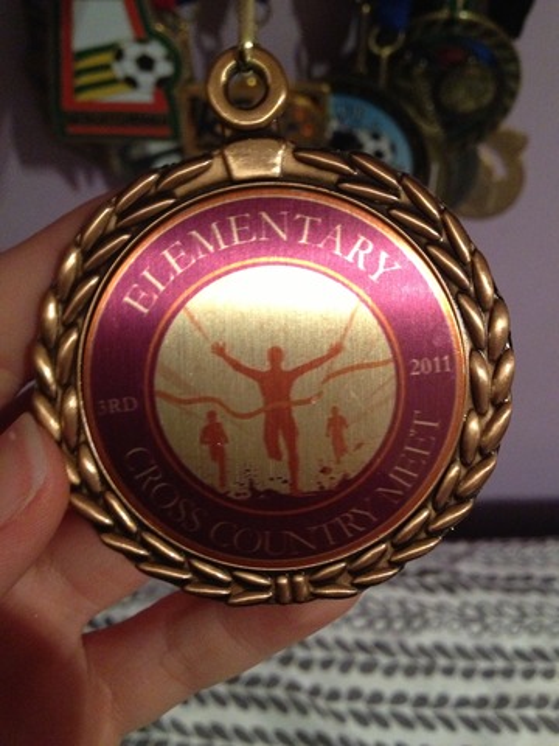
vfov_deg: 52.6
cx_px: 280
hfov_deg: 40.7
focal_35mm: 35
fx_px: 754
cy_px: 373
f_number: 2.4
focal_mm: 4.28
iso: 500
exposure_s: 1/15
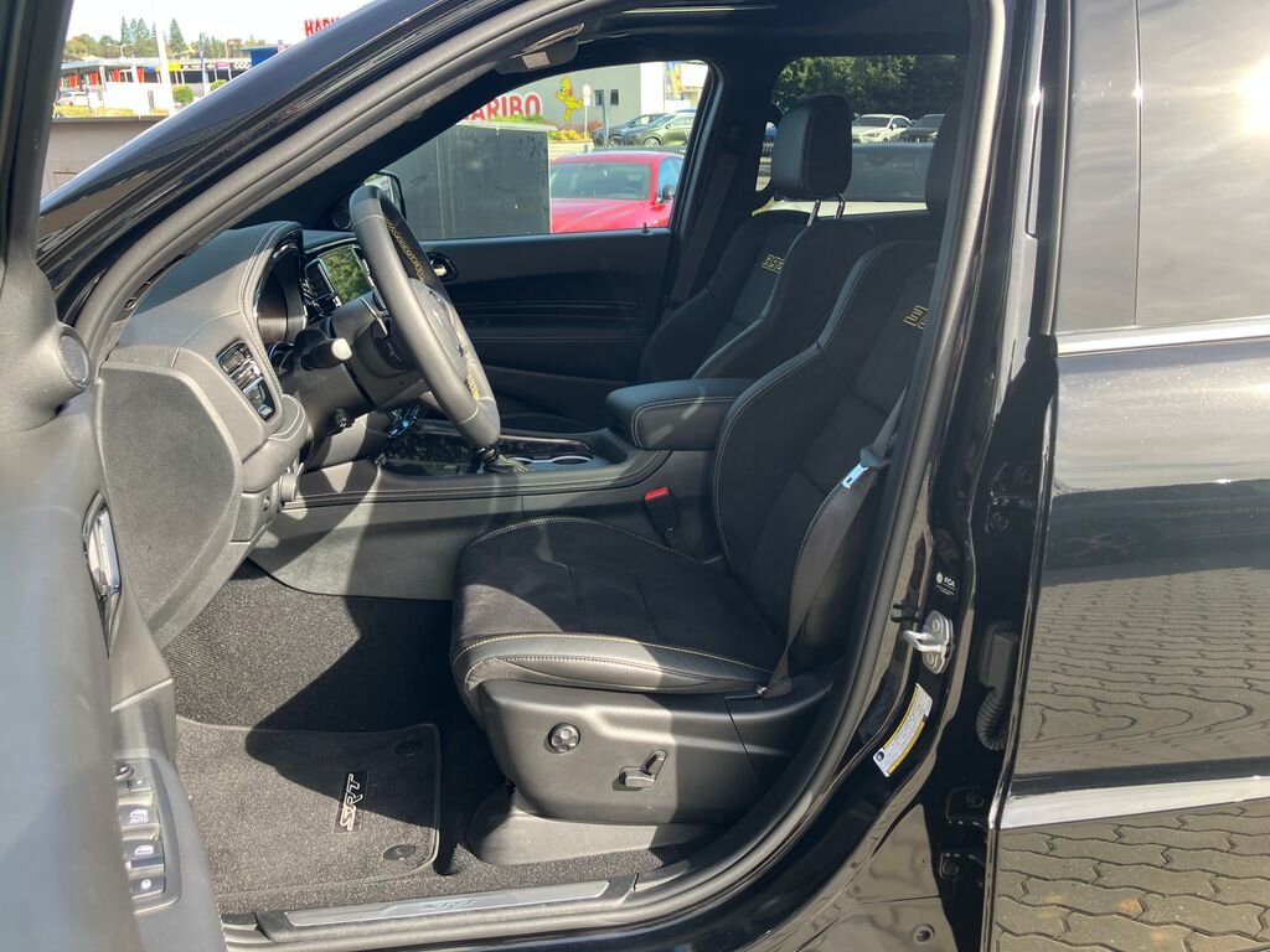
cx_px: 635
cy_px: 476
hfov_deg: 63.4
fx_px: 1027
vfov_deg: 49.7
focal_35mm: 28
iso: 25
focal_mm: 3.99
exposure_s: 1/130
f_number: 1.8
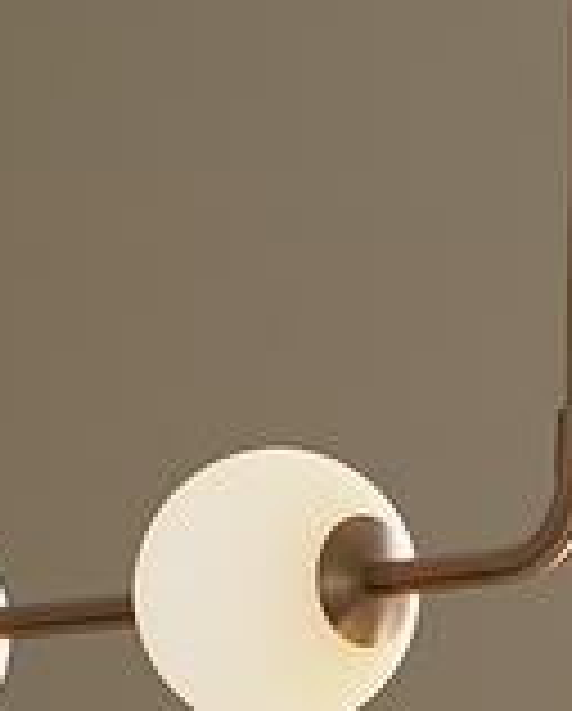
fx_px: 5528
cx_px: -162
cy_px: 1114
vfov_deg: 7.2
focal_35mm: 262
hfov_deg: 5.9
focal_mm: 51
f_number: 11
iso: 200
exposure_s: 1/10
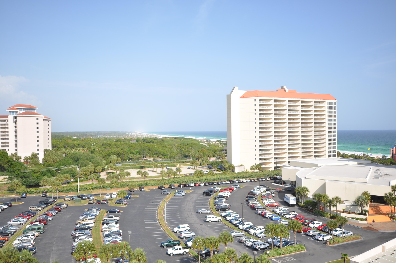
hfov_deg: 62.0
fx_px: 330
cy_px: 132
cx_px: 198
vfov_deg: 43.5
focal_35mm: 30
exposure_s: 1/320
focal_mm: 20
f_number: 9
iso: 200
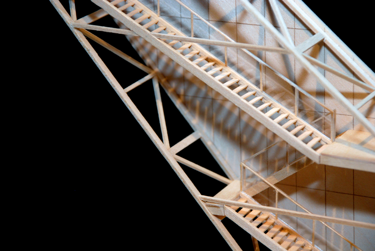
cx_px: 188
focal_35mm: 180
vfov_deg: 7.7
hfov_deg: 11.4
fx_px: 1877
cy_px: 126
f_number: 5.6
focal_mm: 120
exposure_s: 1/60
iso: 320
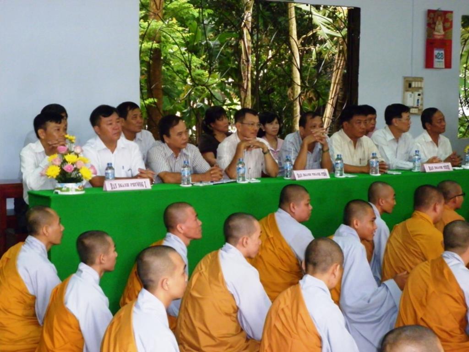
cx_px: 234
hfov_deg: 31.2
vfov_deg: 23.7
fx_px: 840
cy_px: 176
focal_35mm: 62
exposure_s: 1/60
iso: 640
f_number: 4.4
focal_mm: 11.1
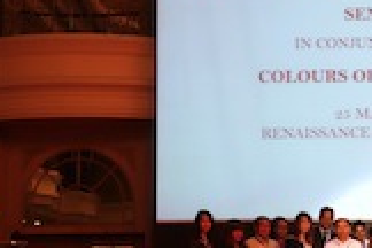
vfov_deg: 8.8
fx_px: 1612
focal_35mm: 156
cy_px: 60
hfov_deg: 13.0
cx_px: 342
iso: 800
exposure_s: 1/50
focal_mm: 20.64
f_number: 3.5
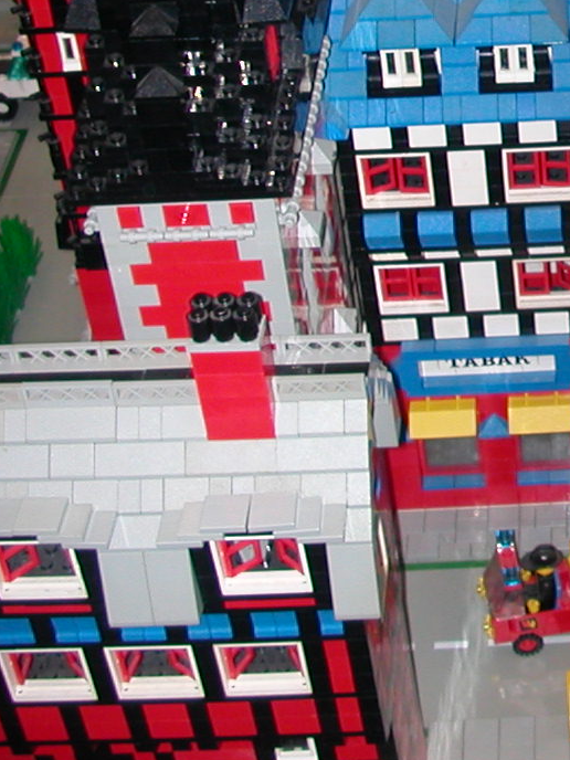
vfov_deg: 22.3
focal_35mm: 86
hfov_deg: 16.0
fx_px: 1888
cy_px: 102
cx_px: 810
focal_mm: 5.6
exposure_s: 1/59.9
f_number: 2.7
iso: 100
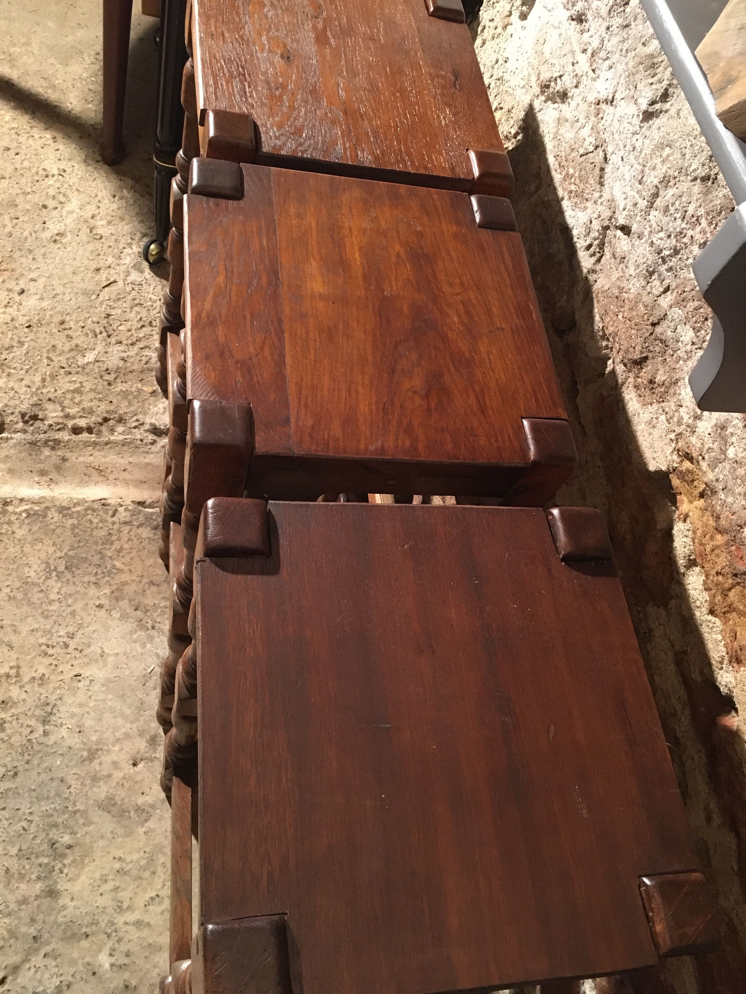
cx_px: 373
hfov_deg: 48.2
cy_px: 497
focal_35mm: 29
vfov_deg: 61.7
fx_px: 833
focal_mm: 4.15
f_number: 2.2
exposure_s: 1/17
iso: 320
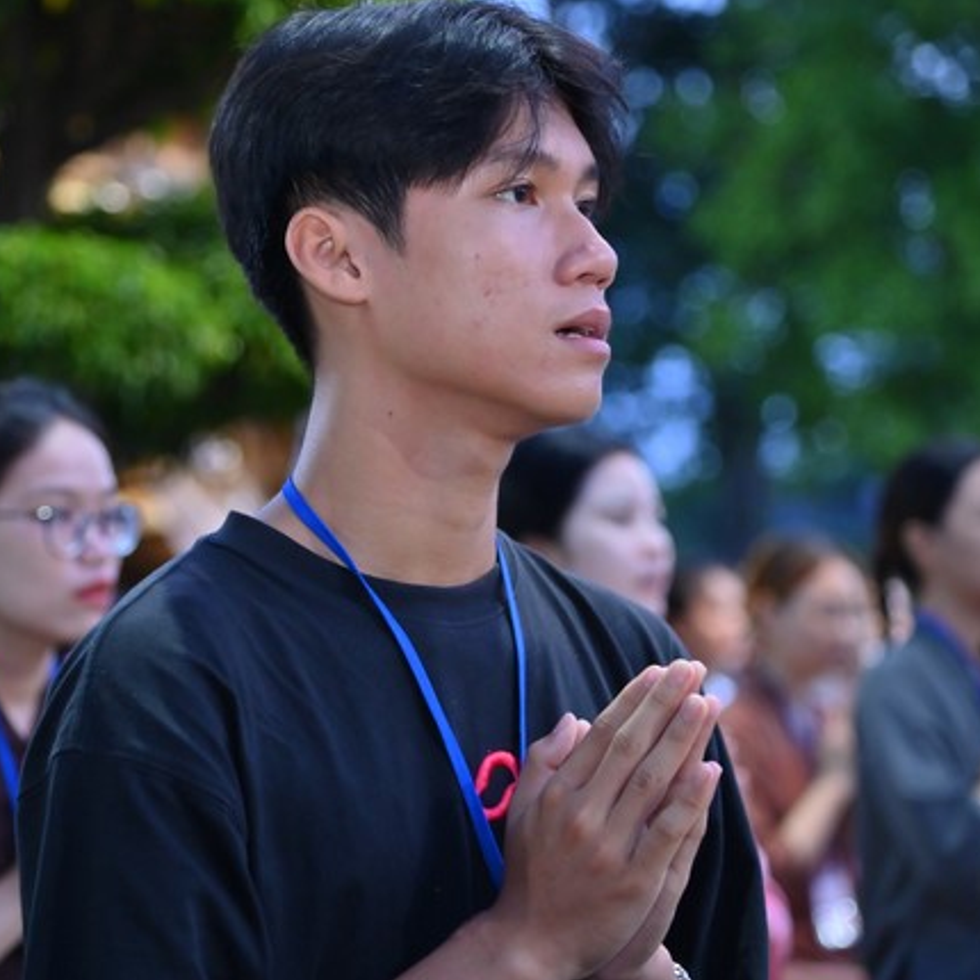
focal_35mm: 135
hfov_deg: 12.9
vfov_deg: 12.9
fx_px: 4324
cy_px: 489
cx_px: 385
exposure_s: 1/50
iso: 2000
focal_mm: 105
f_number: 4.5
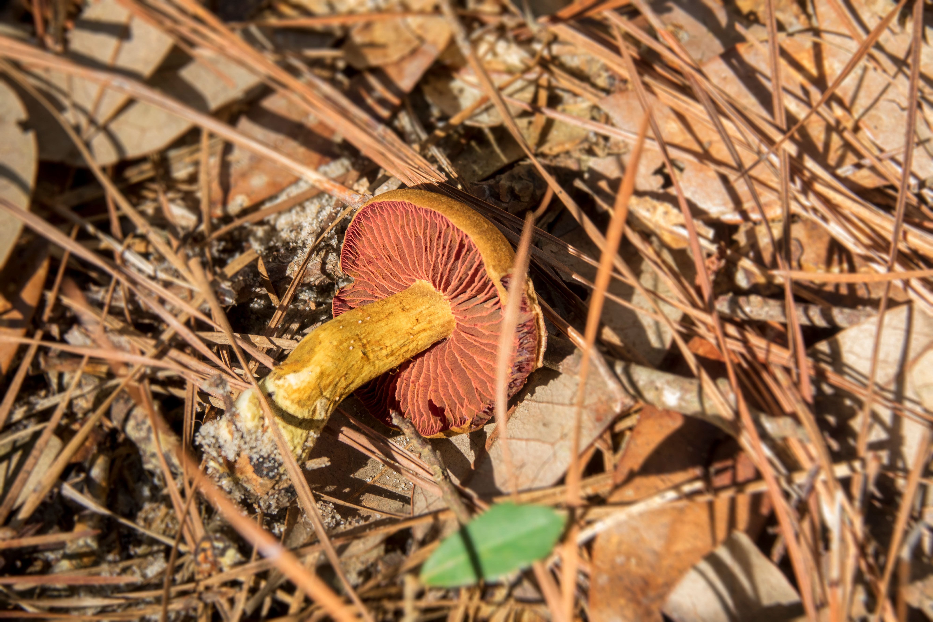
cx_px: 466
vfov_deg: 13.2
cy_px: 311
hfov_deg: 19.6
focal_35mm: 104
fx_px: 2695
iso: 160
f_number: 6.3
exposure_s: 1/100
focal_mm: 38.04
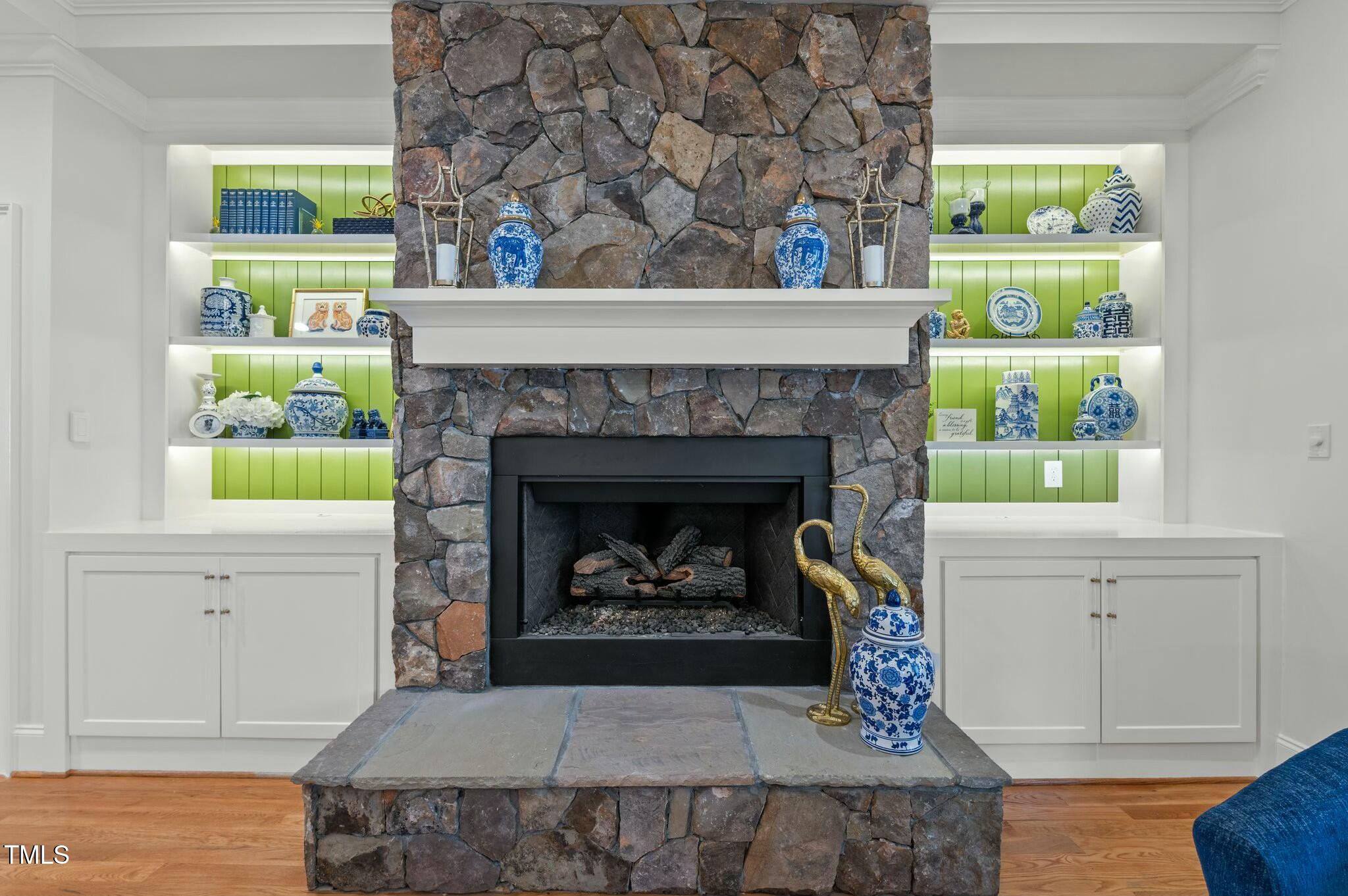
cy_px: 448
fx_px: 561
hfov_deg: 100.4
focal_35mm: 15
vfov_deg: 77.2
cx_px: 674
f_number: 6.3
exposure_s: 1/4
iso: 400
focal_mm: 15
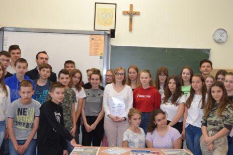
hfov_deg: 40.6
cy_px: 72
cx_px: 127
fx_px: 315
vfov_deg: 27.7
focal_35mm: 49
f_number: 5
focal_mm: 25
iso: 800
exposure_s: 1/100
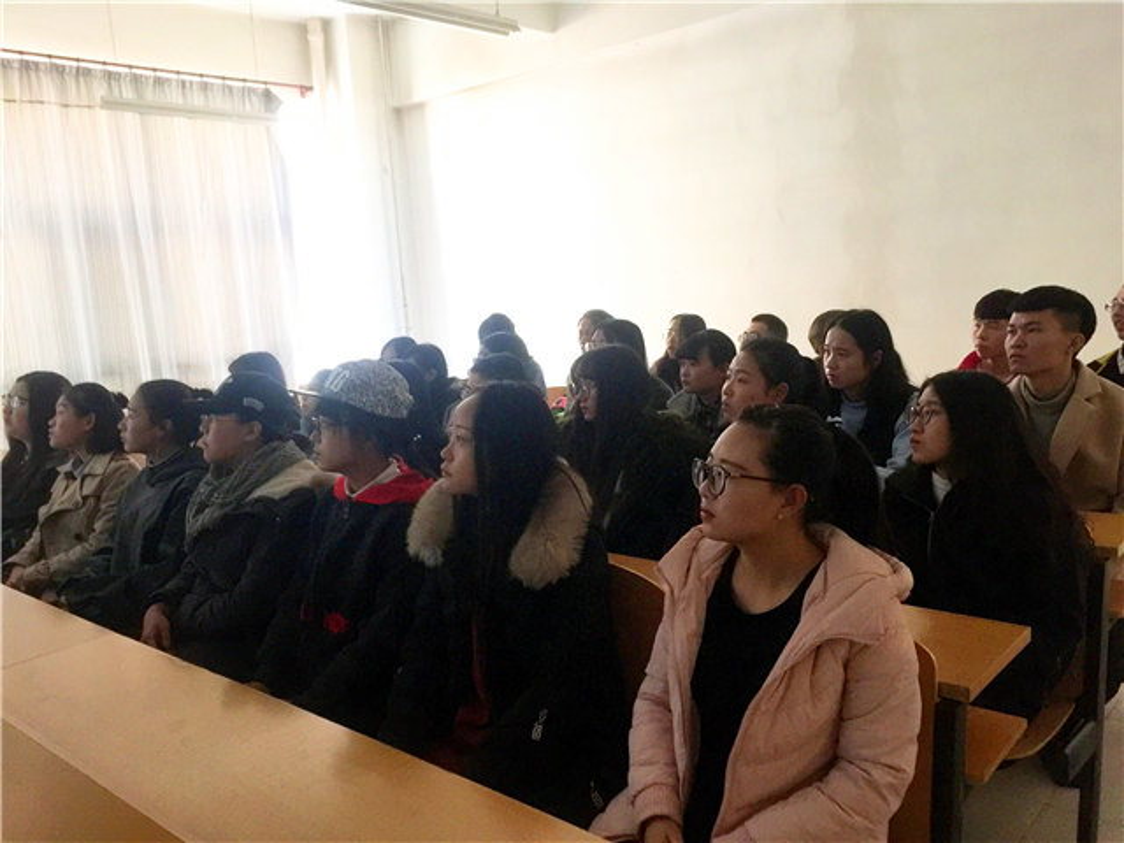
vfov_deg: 48.2
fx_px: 942
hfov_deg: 61.7
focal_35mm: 29
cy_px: 422
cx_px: 562
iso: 160
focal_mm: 4.15
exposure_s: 1/8
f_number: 2.2
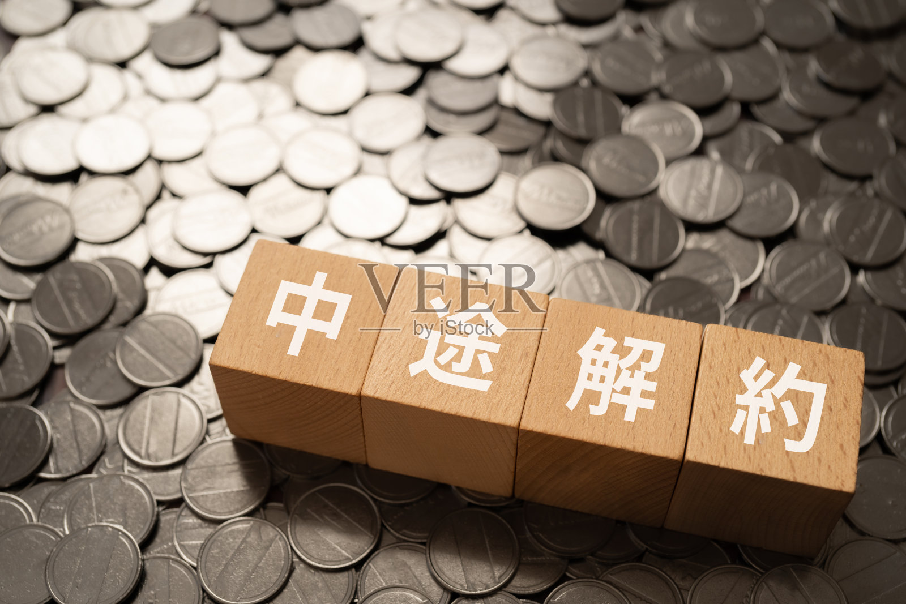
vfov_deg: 27.0
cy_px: 302
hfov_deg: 39.6
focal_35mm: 50
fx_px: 1258
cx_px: 453
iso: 100
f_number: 5
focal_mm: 50
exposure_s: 1/125
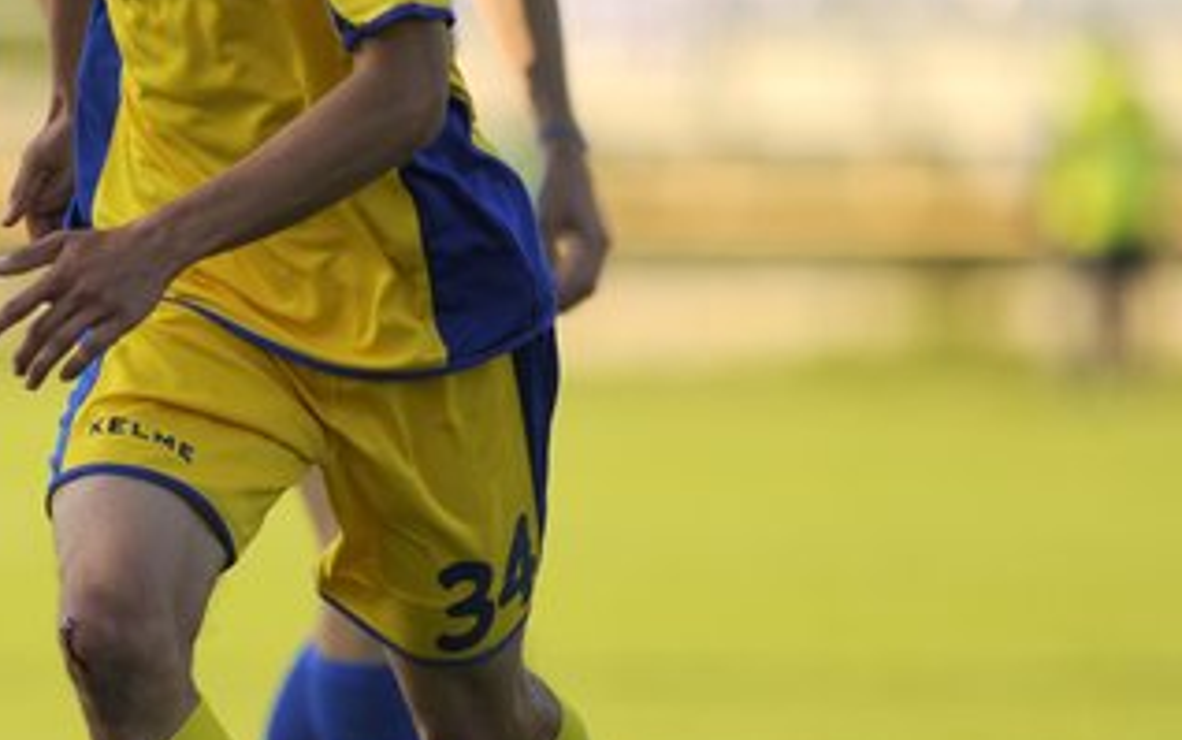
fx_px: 24781
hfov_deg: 2.7
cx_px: 234
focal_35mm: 769
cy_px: 353
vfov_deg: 1.7
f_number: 2.8
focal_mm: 300
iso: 400
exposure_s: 1/4000
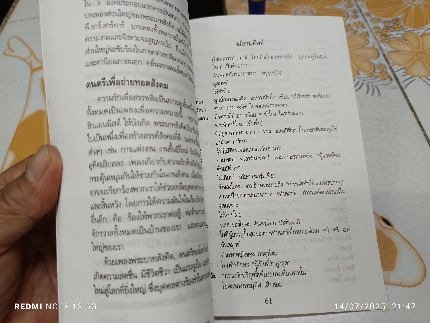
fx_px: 298
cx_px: 215
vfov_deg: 56.8
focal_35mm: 24
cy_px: 162
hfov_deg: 71.6
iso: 1079
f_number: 1.7
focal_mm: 5.31
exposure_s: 1/50
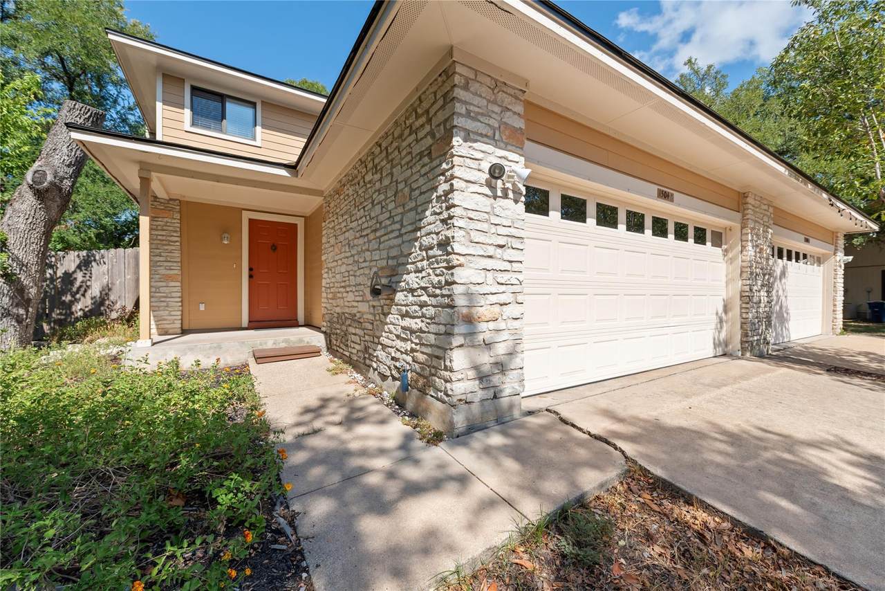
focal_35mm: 14
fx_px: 344
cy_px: 296
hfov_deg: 104.2
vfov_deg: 81.2
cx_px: 442
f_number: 8
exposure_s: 1/640
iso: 400
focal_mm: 14
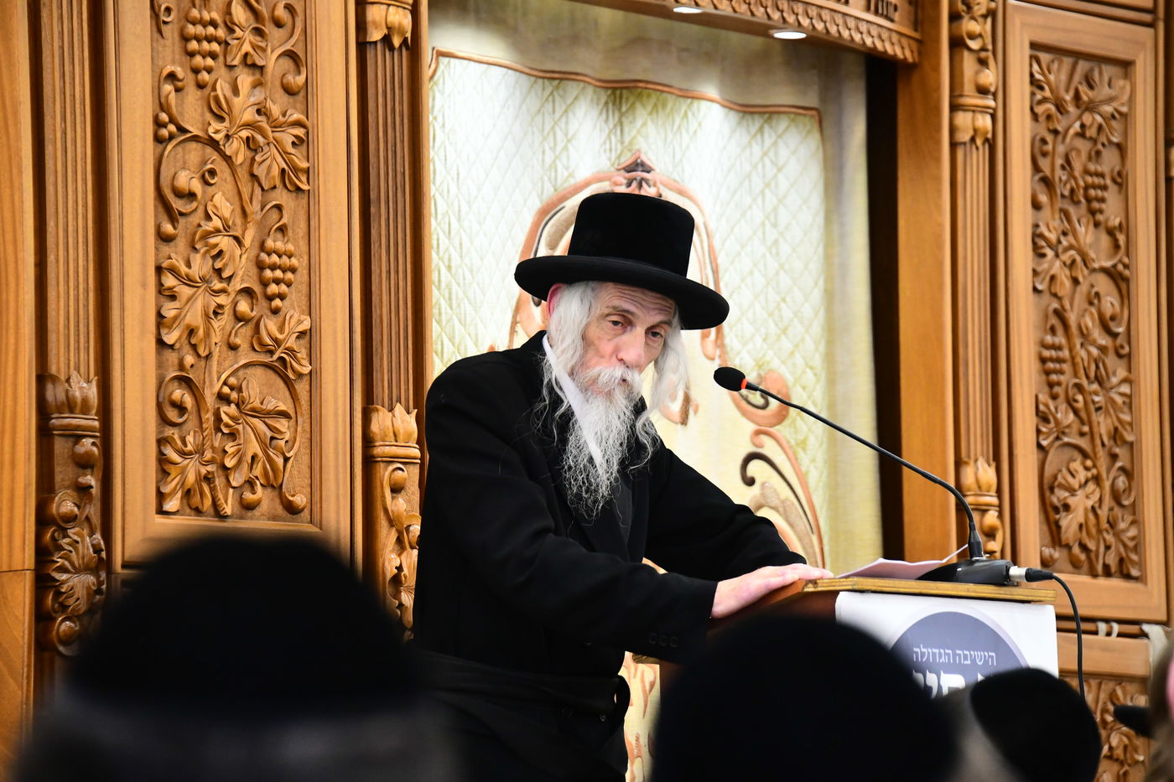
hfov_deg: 12.1
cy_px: 391
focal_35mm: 170
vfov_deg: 8.1
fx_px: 5543
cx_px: 587
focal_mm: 170
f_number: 5.6
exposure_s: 1/200
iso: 4000
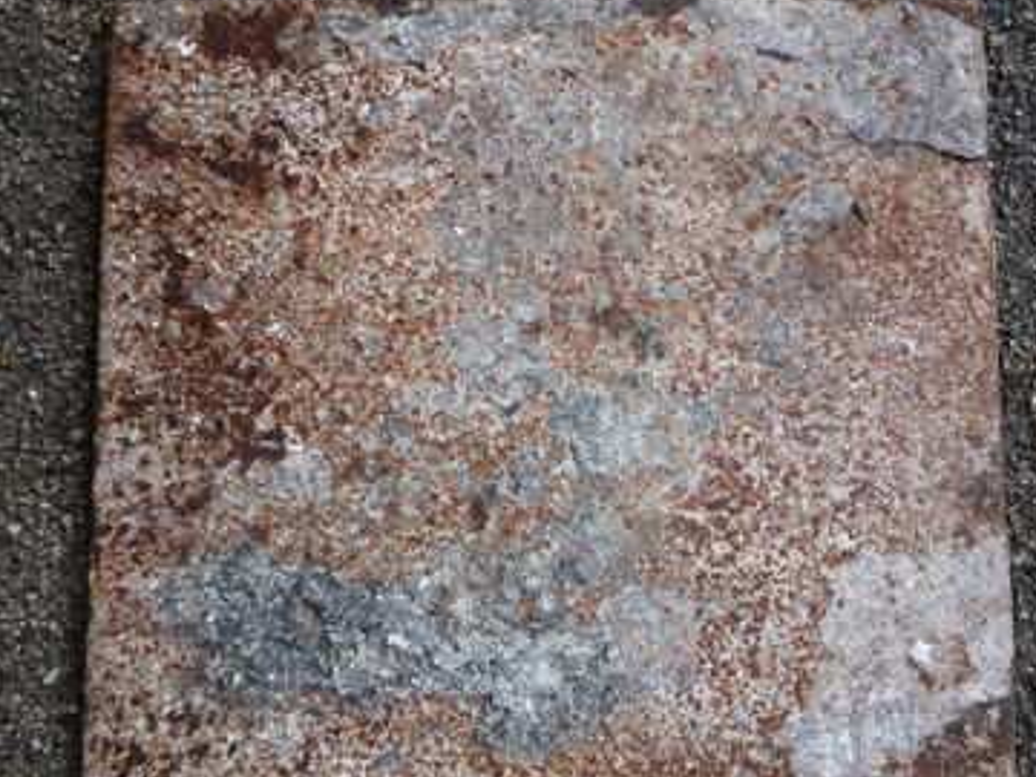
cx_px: 596
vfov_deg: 35.9
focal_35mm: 40
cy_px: 426
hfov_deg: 46.6
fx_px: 1197
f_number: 3.5
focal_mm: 5.2
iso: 100
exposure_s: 1/100
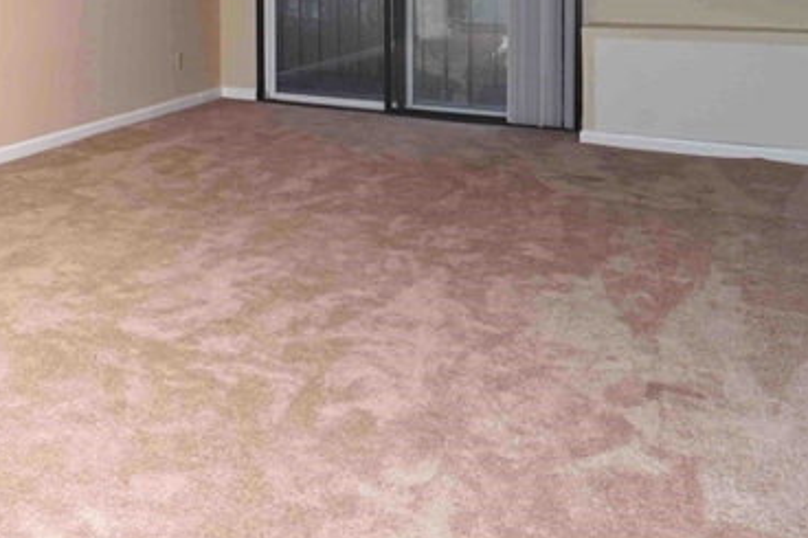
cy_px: -23
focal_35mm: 39
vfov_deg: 31.2
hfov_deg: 33.7
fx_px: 875
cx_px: -272
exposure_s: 1/60
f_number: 7.1
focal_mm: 14
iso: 500
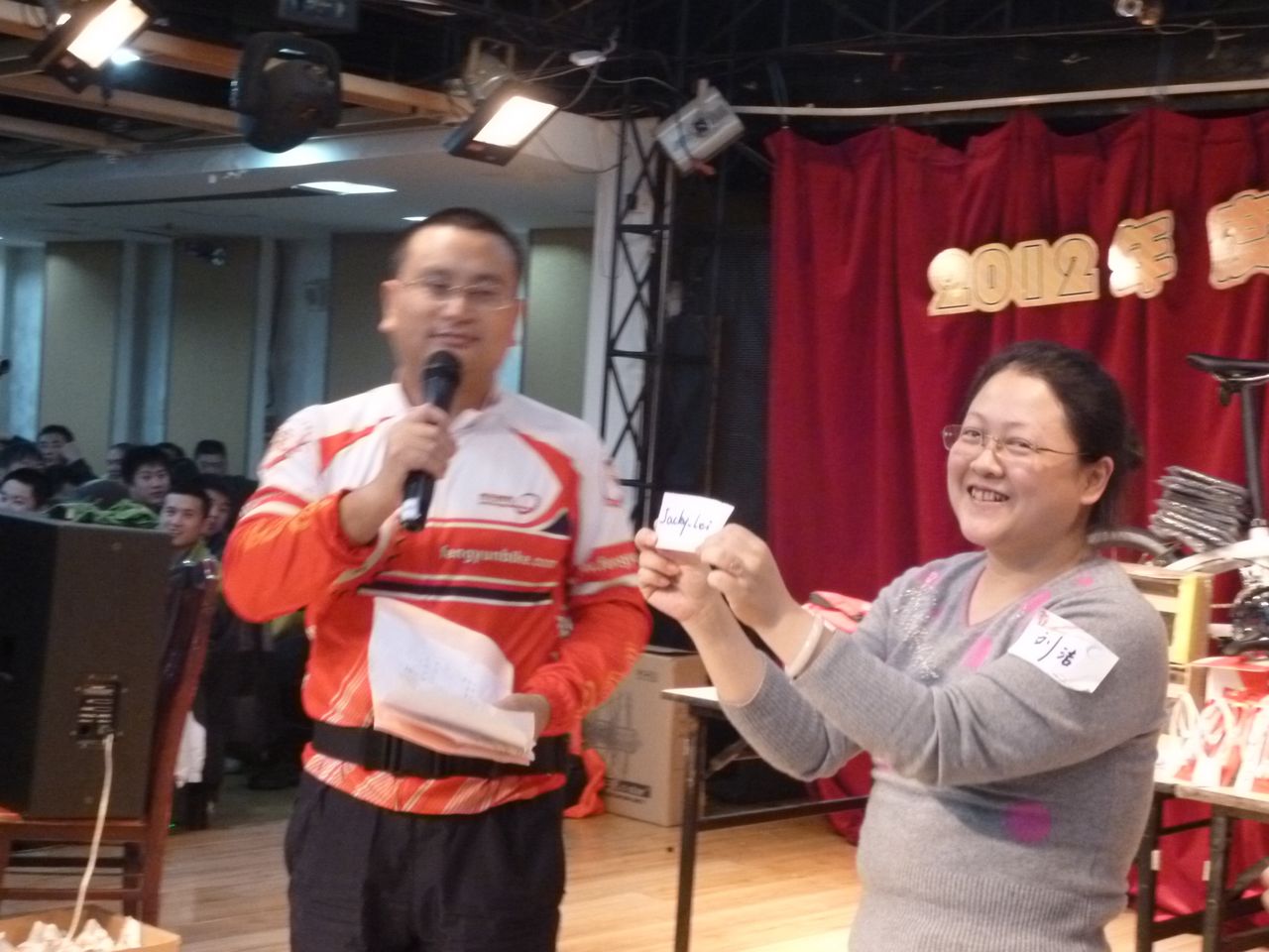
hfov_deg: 34.3
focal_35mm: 56
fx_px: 2053
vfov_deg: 26.1
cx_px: 634
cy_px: 476
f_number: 4.4
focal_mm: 10
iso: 800
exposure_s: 1/20
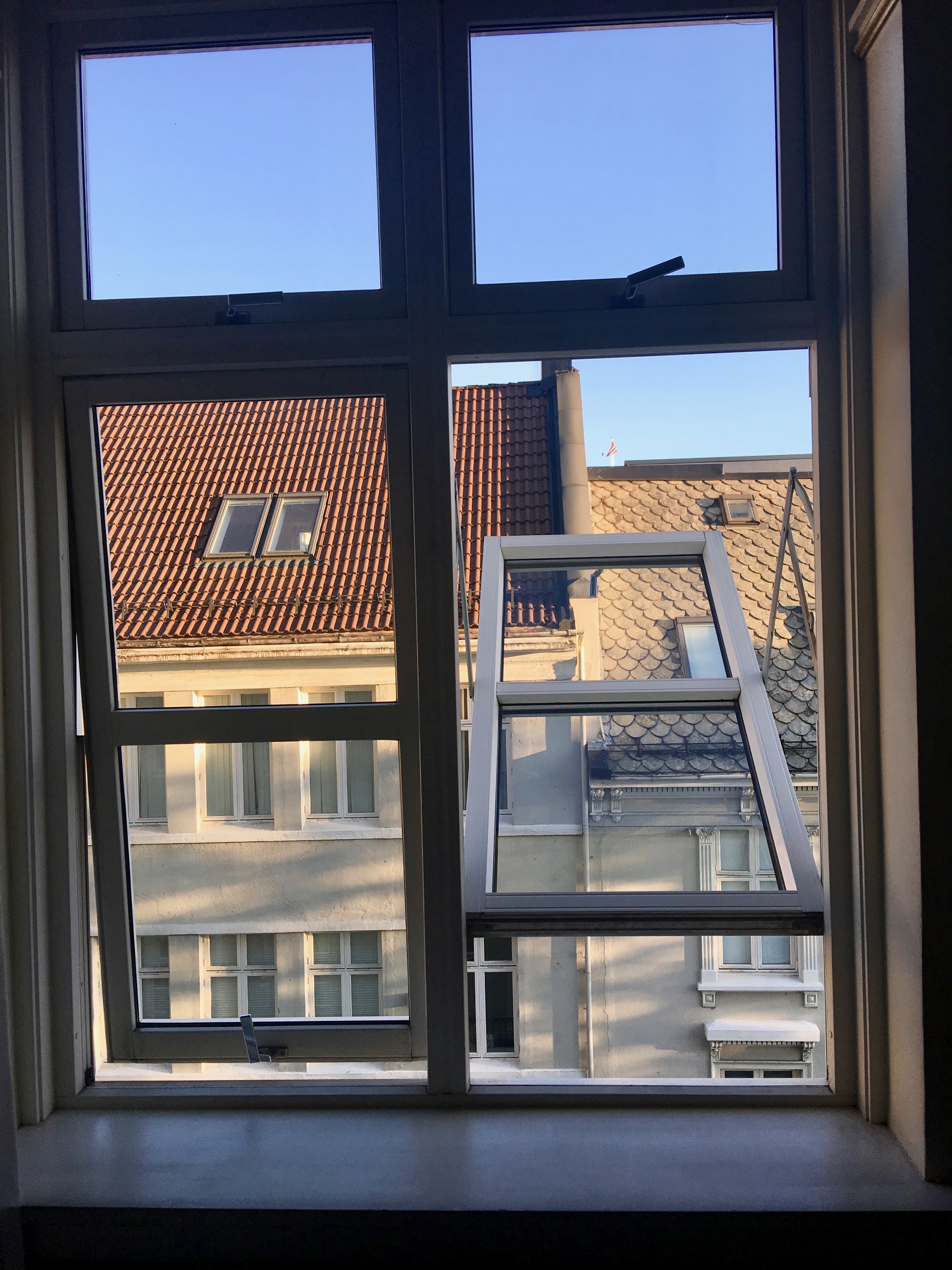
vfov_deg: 61.7
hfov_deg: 48.2
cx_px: 476
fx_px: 1063
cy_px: 635
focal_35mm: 29
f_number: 2.2
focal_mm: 4.15
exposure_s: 1/265
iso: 25
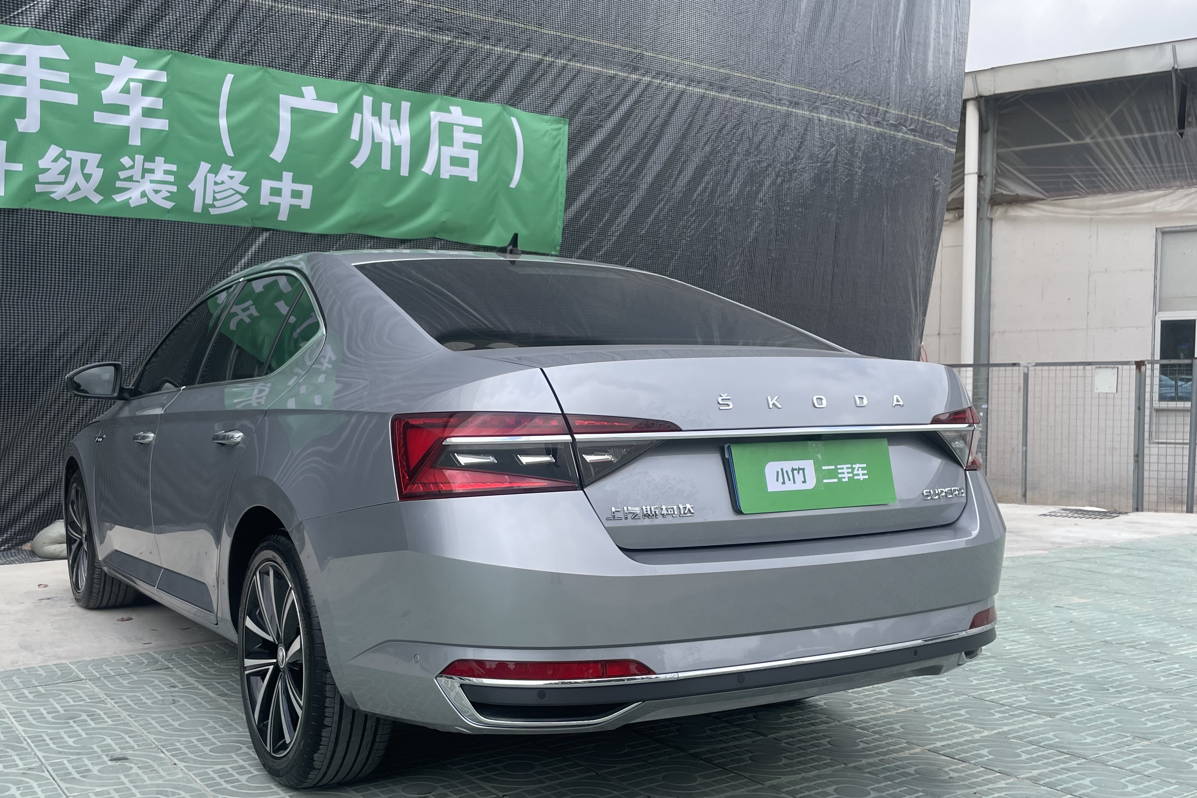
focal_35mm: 35
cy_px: 472
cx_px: 513
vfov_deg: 37.7
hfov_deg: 54.2
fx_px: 1164
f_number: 1.6
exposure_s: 1/1182
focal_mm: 4.2
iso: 32
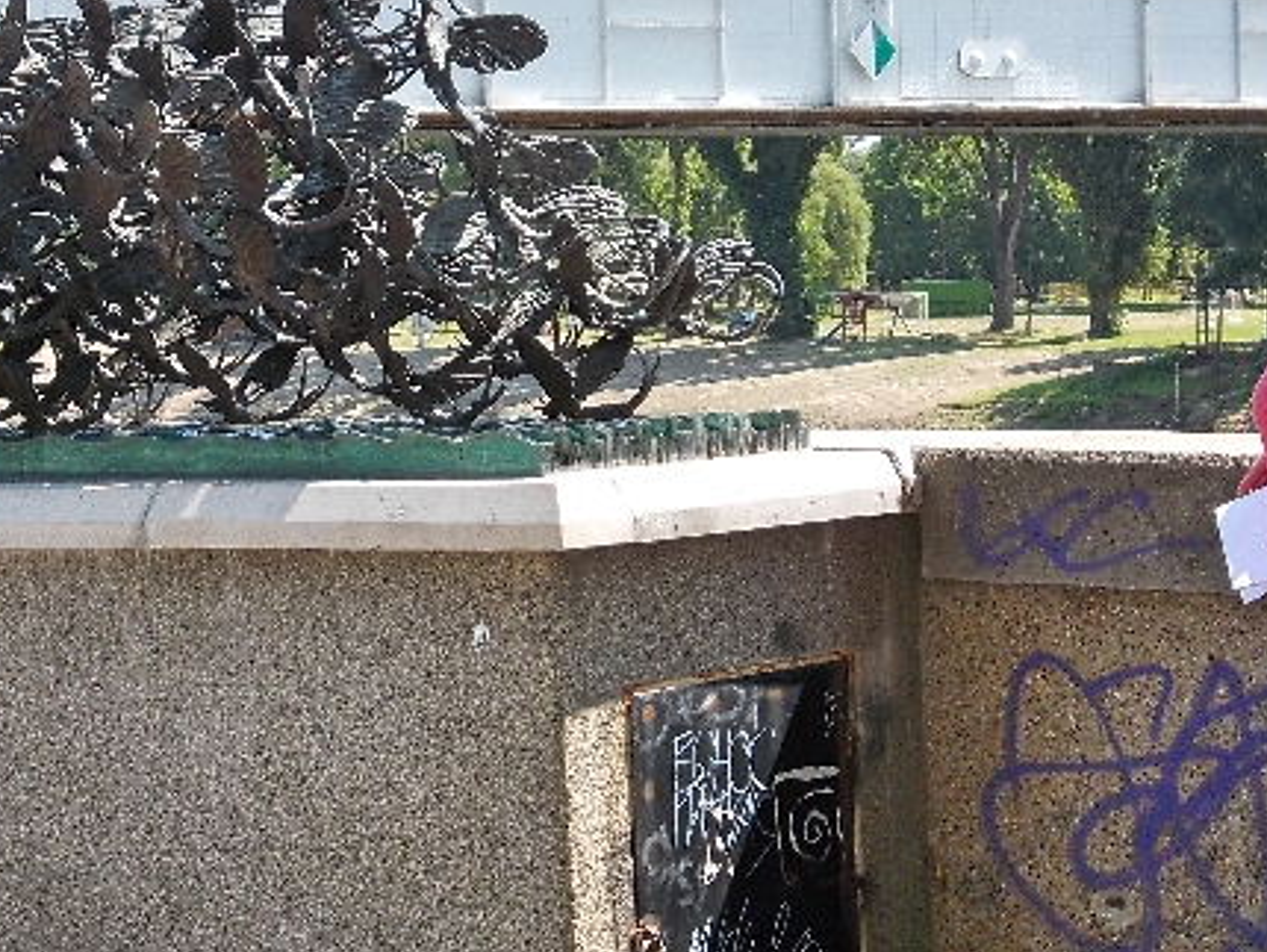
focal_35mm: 132
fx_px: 4834
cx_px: 380
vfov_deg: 11.2
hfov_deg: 14.9
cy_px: 472
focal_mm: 10
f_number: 4.3
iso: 80
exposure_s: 1/200
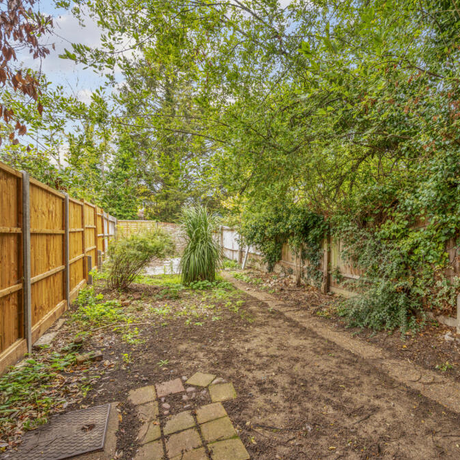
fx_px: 271
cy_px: 231
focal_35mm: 18
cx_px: 262
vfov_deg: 80.7
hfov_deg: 80.3
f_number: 8
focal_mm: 14
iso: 400
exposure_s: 1/20
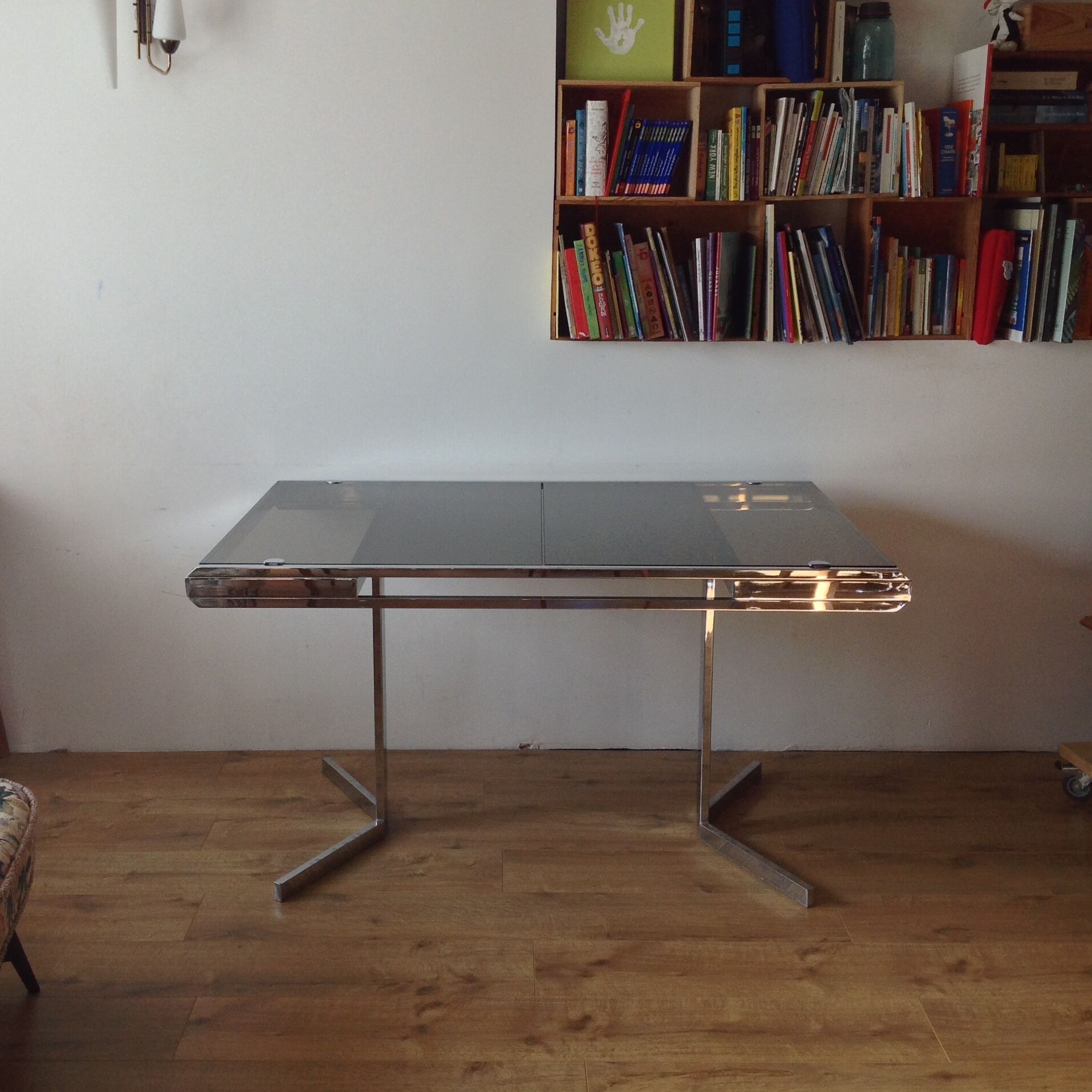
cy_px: 551
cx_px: 503
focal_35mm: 42
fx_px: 1499
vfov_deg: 40.0
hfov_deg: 40.0
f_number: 2.4
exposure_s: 1/120
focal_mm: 4.28
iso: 80
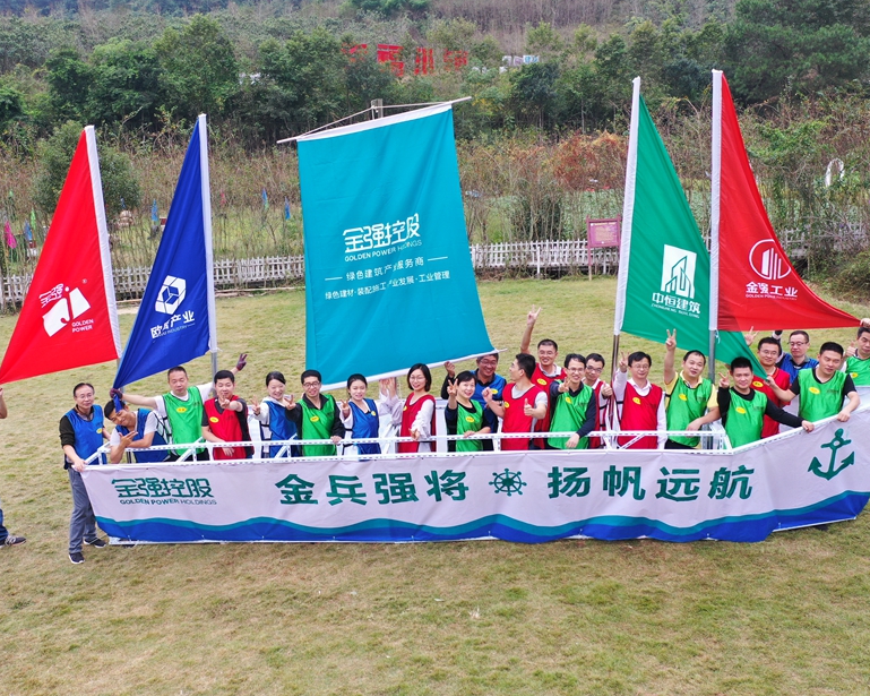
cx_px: 425
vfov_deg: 42.2
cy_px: 331
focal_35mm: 35
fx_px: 901
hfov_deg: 51.5
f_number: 3.5
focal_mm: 10.26
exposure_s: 1/60
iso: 100
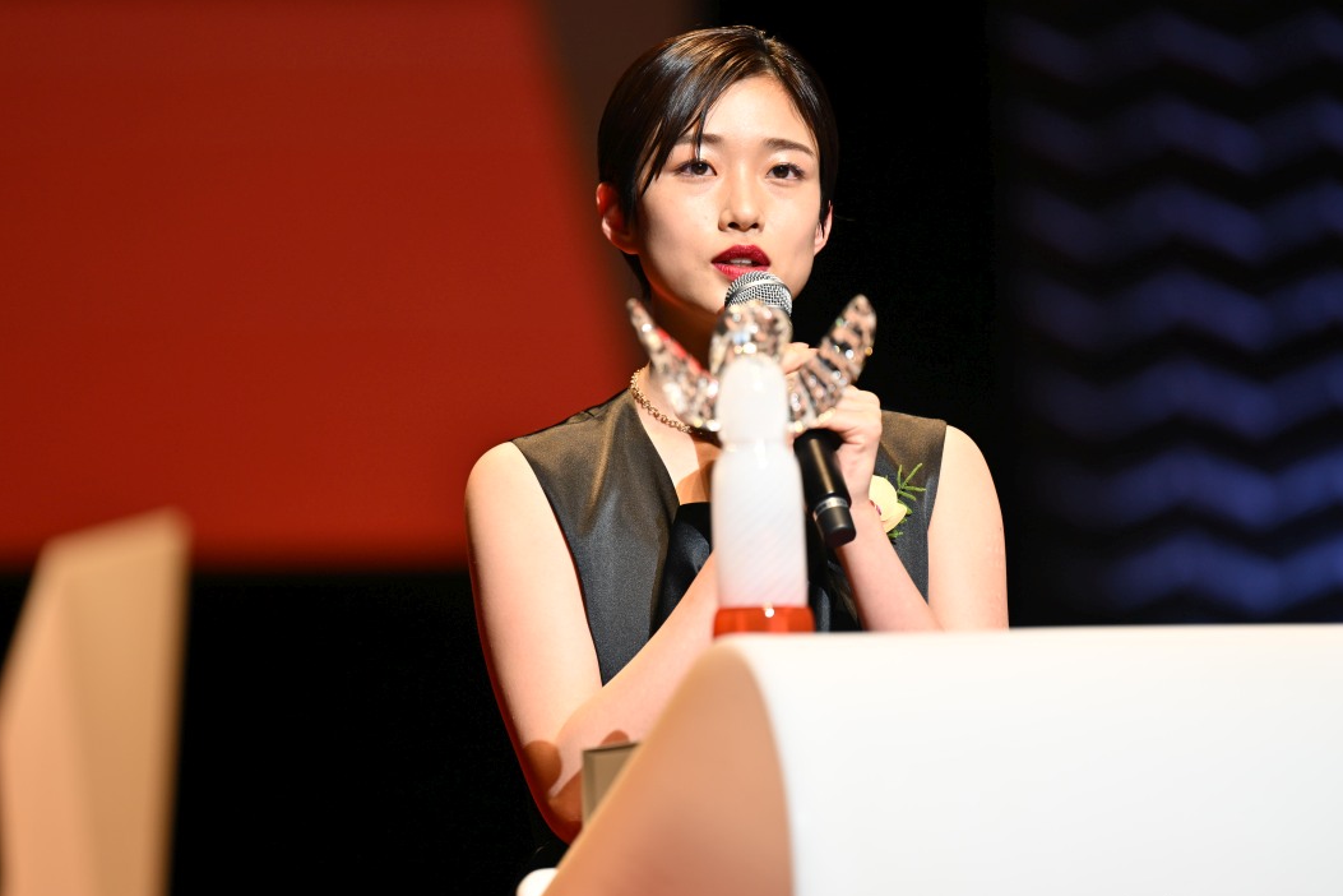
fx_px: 9065
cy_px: 396
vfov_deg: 5.7
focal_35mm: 243
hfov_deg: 8.5
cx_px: 653
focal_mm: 200
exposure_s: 1/200
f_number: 2.8
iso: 200
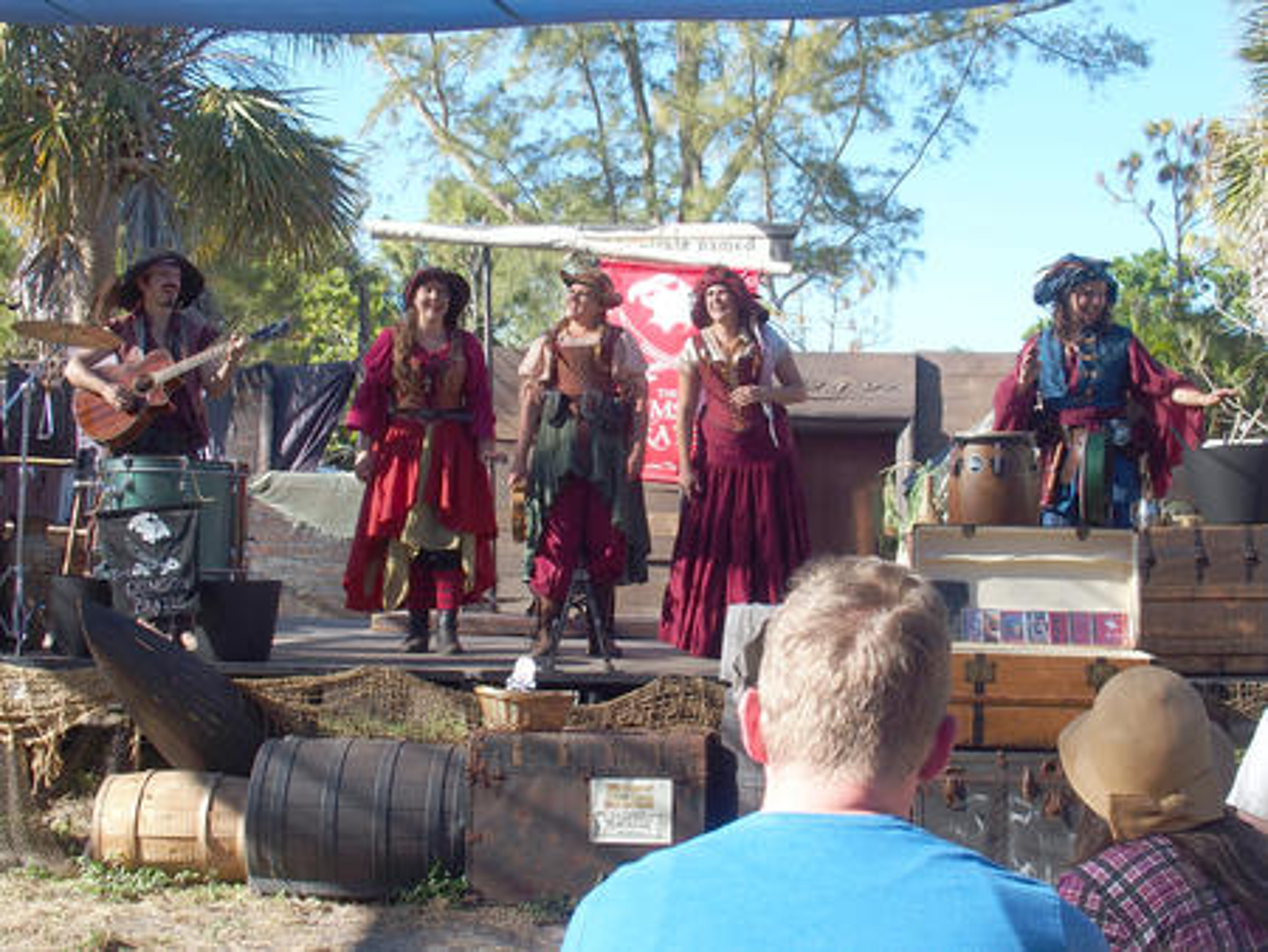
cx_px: 634
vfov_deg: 29.1
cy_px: 476
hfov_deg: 38.2
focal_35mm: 50
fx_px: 1833
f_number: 3.5
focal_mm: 10.8
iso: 100
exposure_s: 1/400
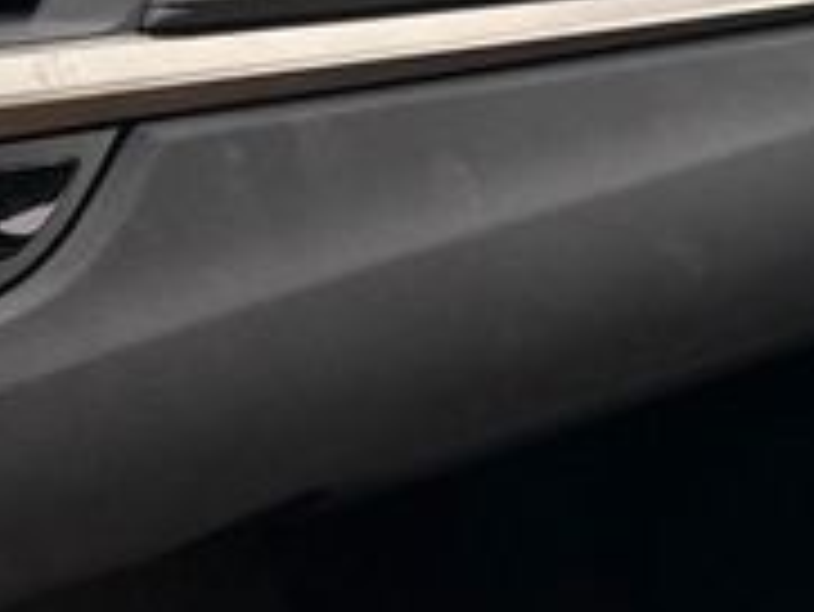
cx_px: -306
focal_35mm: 85
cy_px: -130
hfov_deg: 20.6
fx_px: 2000
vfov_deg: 16.6
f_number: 1.78
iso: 200
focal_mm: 6.76
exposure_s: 1/114
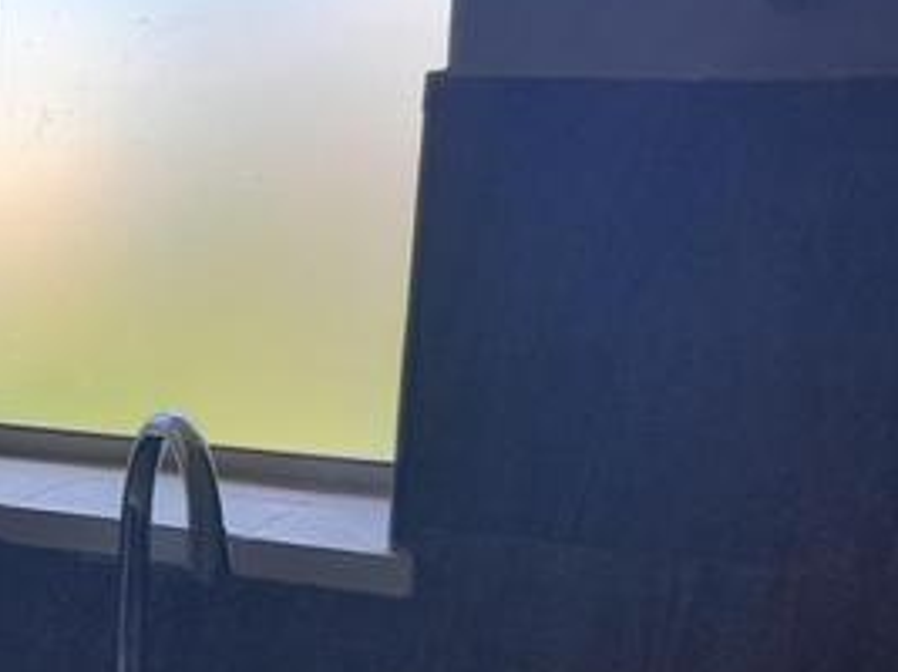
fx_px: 2023
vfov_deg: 18.9
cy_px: 373
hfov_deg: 21.2
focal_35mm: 78
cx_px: -437
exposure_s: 1/100
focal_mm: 3.98
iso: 40
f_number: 1.8
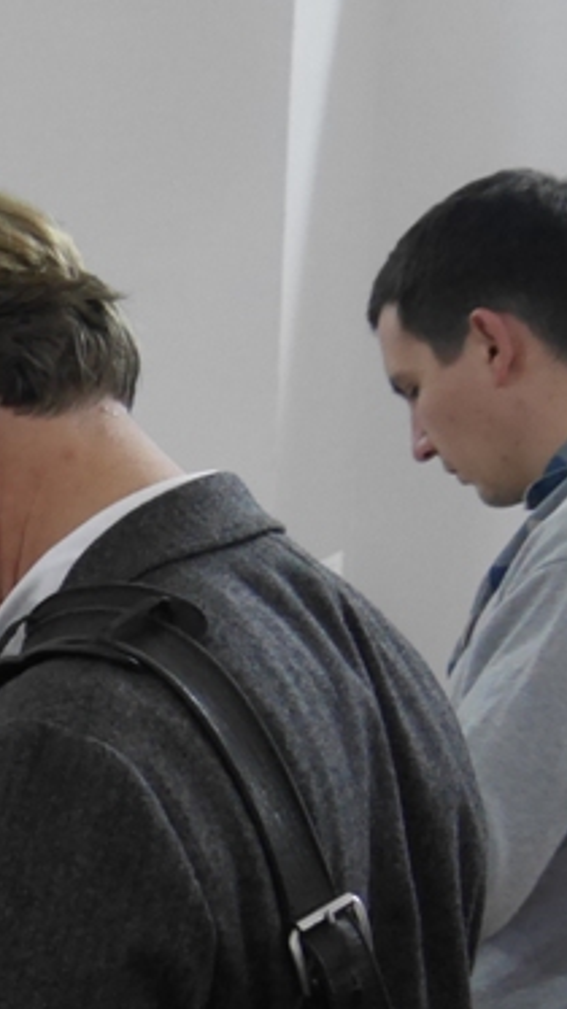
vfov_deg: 21.6
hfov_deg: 11.6
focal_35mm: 96
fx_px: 2569
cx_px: -481
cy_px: 975
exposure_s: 1/60
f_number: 3.7
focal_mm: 17
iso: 1600
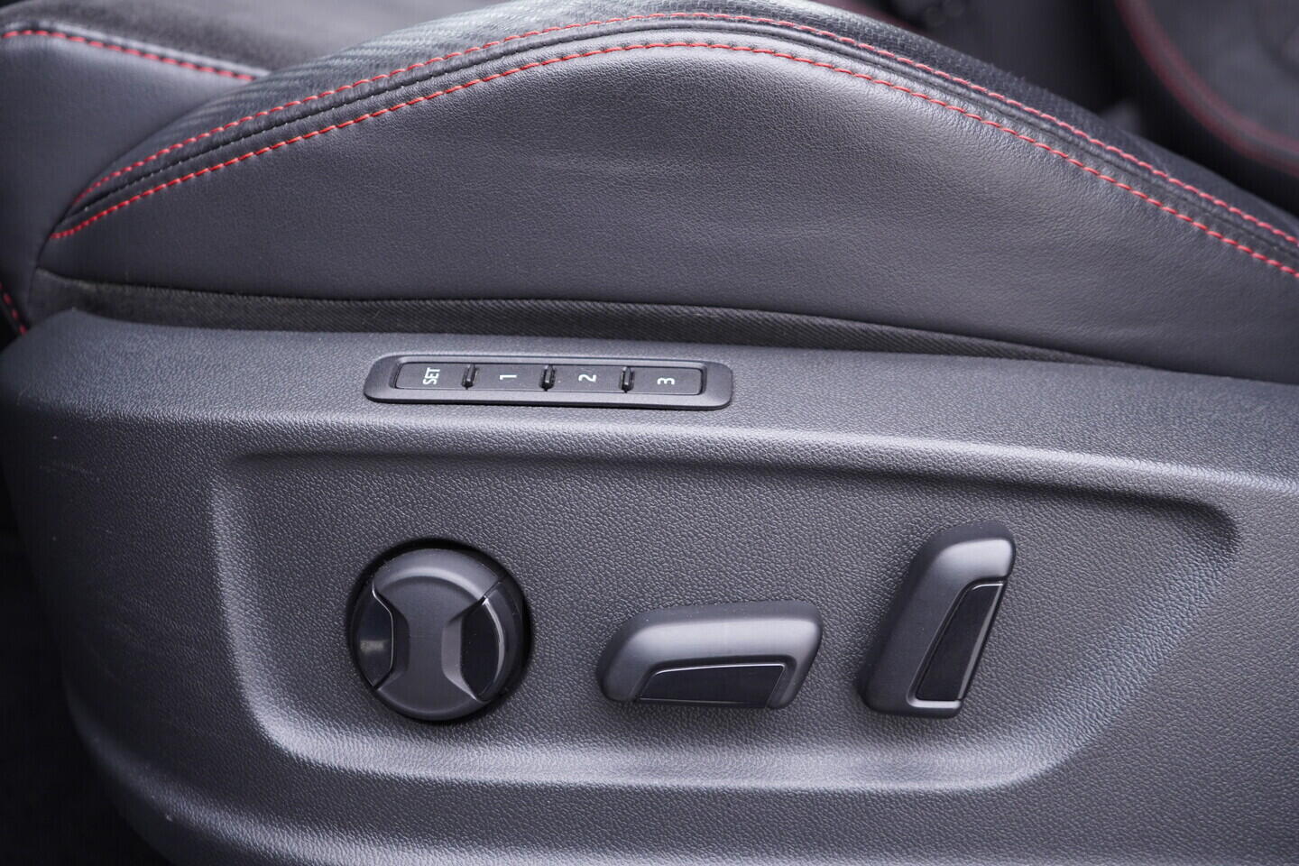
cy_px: 433
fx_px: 1299
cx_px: 650
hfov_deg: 53.1
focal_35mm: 36
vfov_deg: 36.9
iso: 320
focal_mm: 24
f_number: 2.8
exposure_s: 1/40
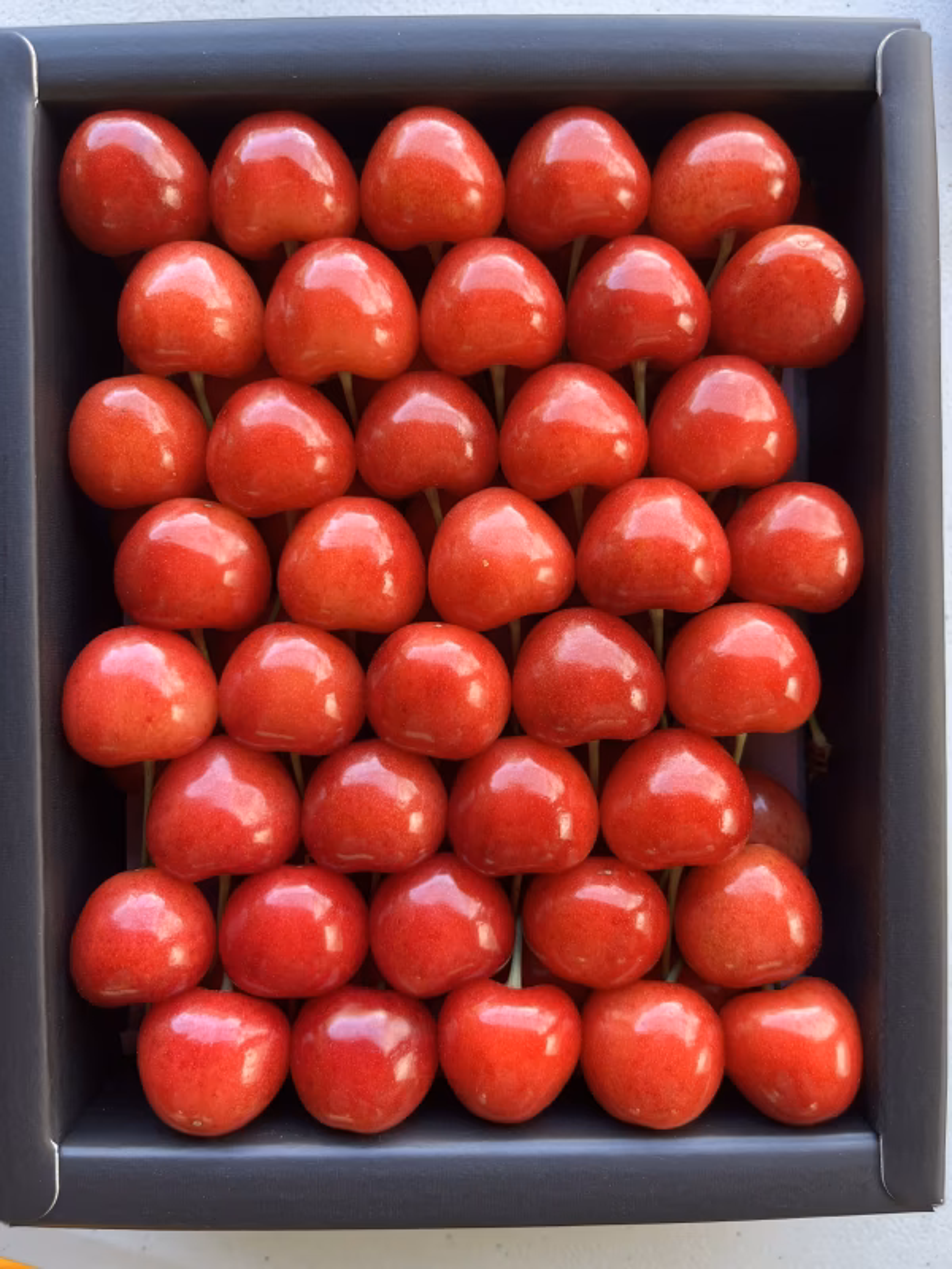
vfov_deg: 67.3
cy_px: 634
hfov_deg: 53.1
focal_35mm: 26
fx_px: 953
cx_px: 476
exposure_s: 1/121
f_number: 1.6
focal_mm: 5.1
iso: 100
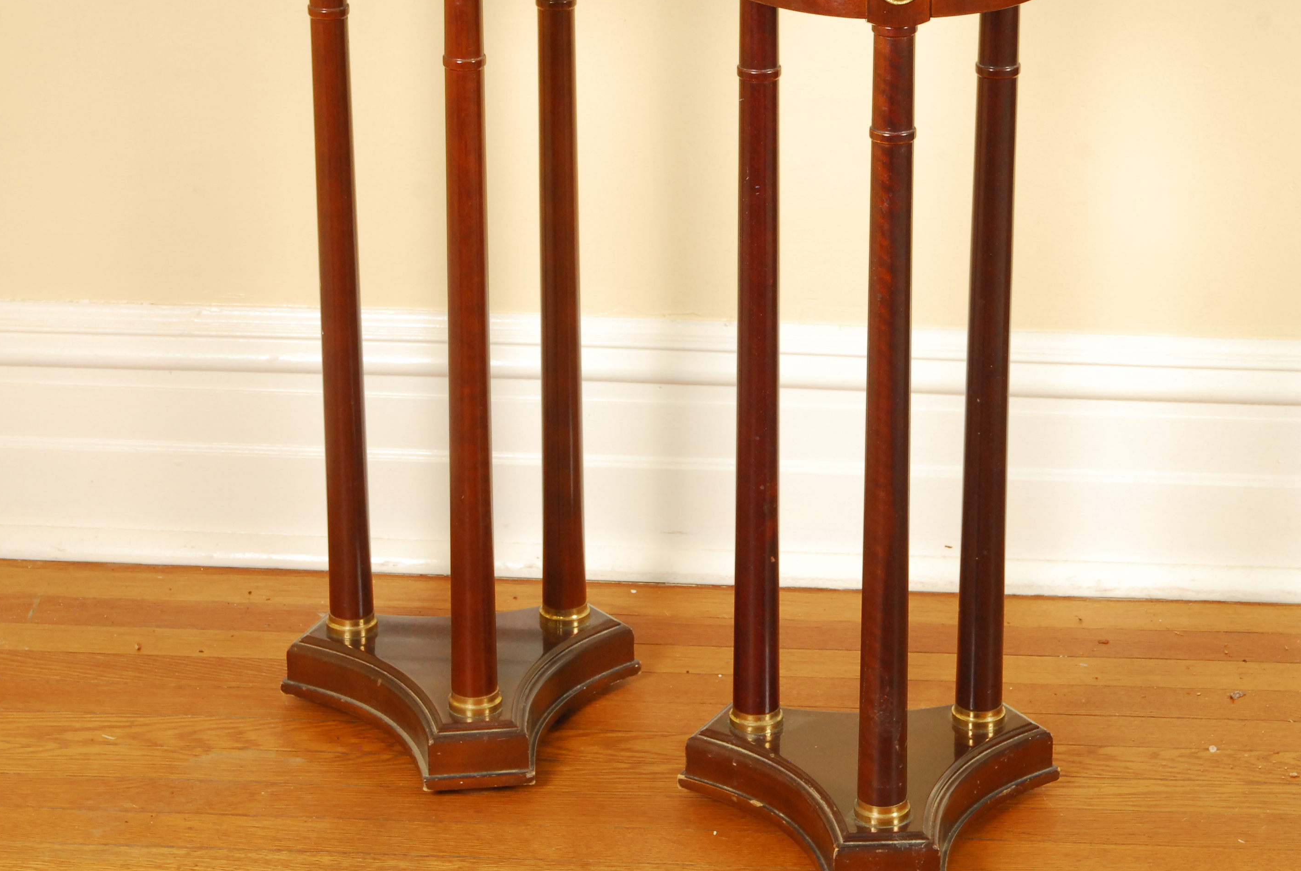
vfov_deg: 13.3
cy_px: 312
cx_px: 741
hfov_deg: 19.8
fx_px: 3727
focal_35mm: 103
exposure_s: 1/100
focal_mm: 50
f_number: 10
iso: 400
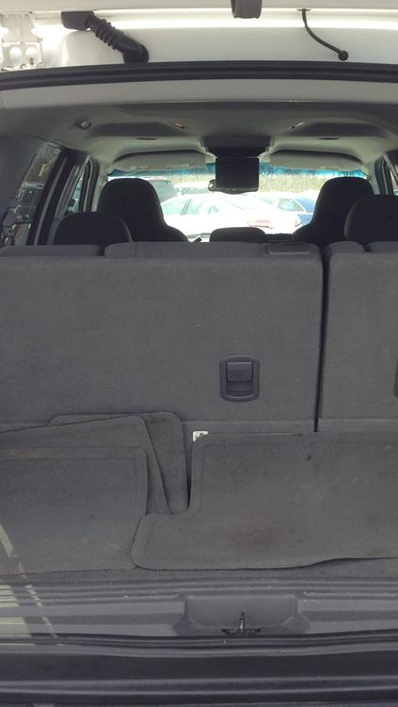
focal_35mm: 49
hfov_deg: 24.4
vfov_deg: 42.1
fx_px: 918
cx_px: 248
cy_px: 350
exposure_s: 1/202
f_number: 2.4
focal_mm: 4.13
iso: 50
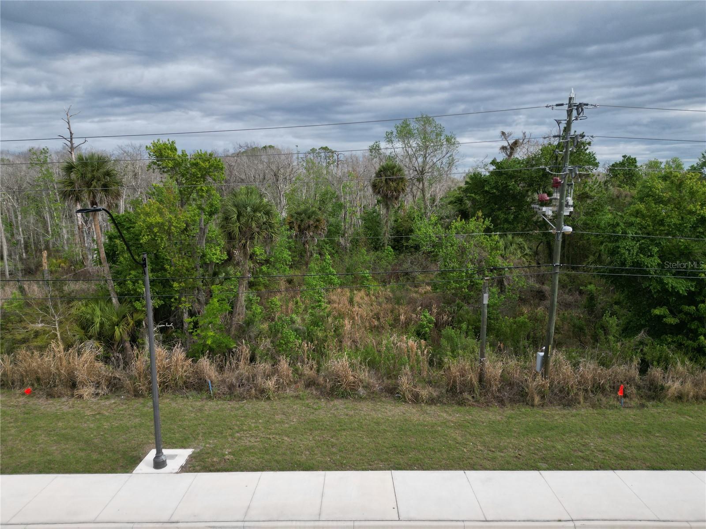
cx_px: 353
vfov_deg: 56.8
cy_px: 264
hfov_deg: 71.6
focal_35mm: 24
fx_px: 489
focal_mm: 6.72
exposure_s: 1/3000
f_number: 1.7
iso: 150
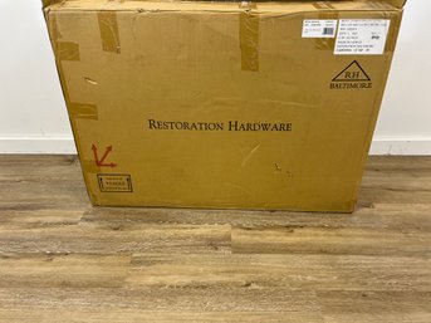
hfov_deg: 67.3
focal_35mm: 26
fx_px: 324
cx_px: 216
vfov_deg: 53.0
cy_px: 162
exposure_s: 1/120
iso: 100
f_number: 1.5
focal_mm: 5.7
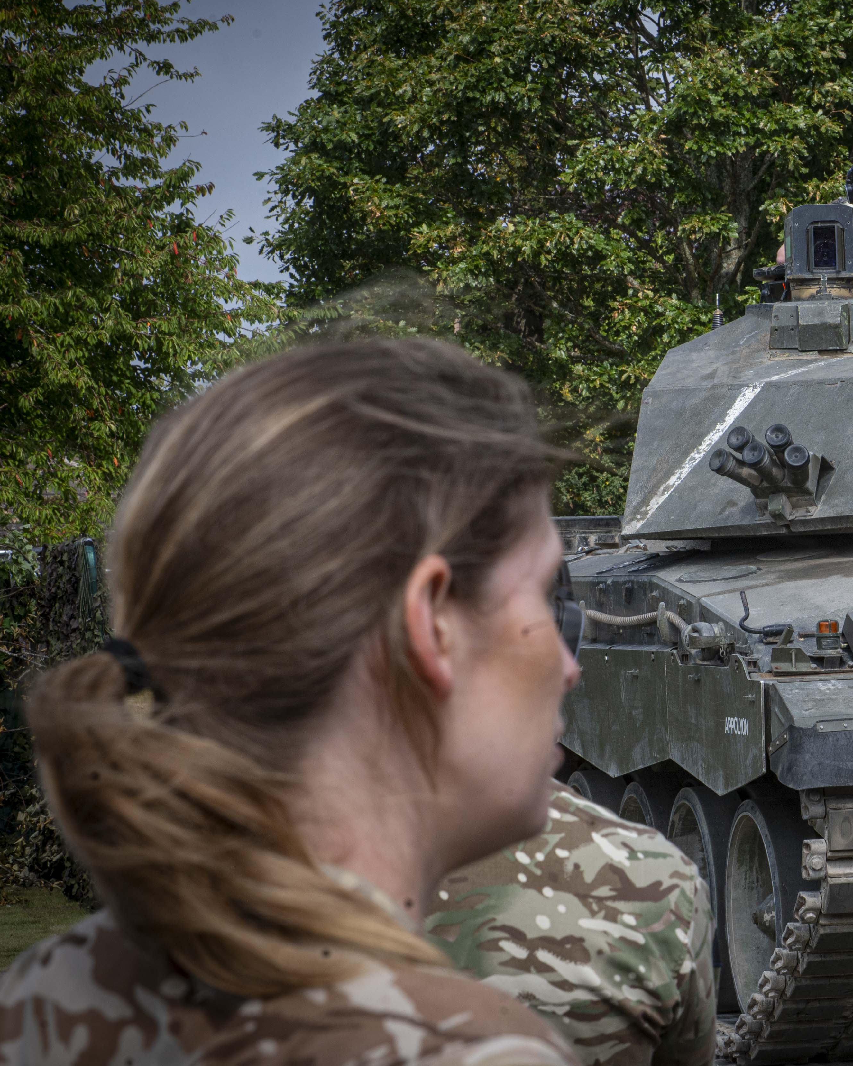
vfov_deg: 12.5
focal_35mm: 154
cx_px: 951
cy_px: 536
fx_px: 4860
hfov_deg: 9.9
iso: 400
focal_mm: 90
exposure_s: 1/250
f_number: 11
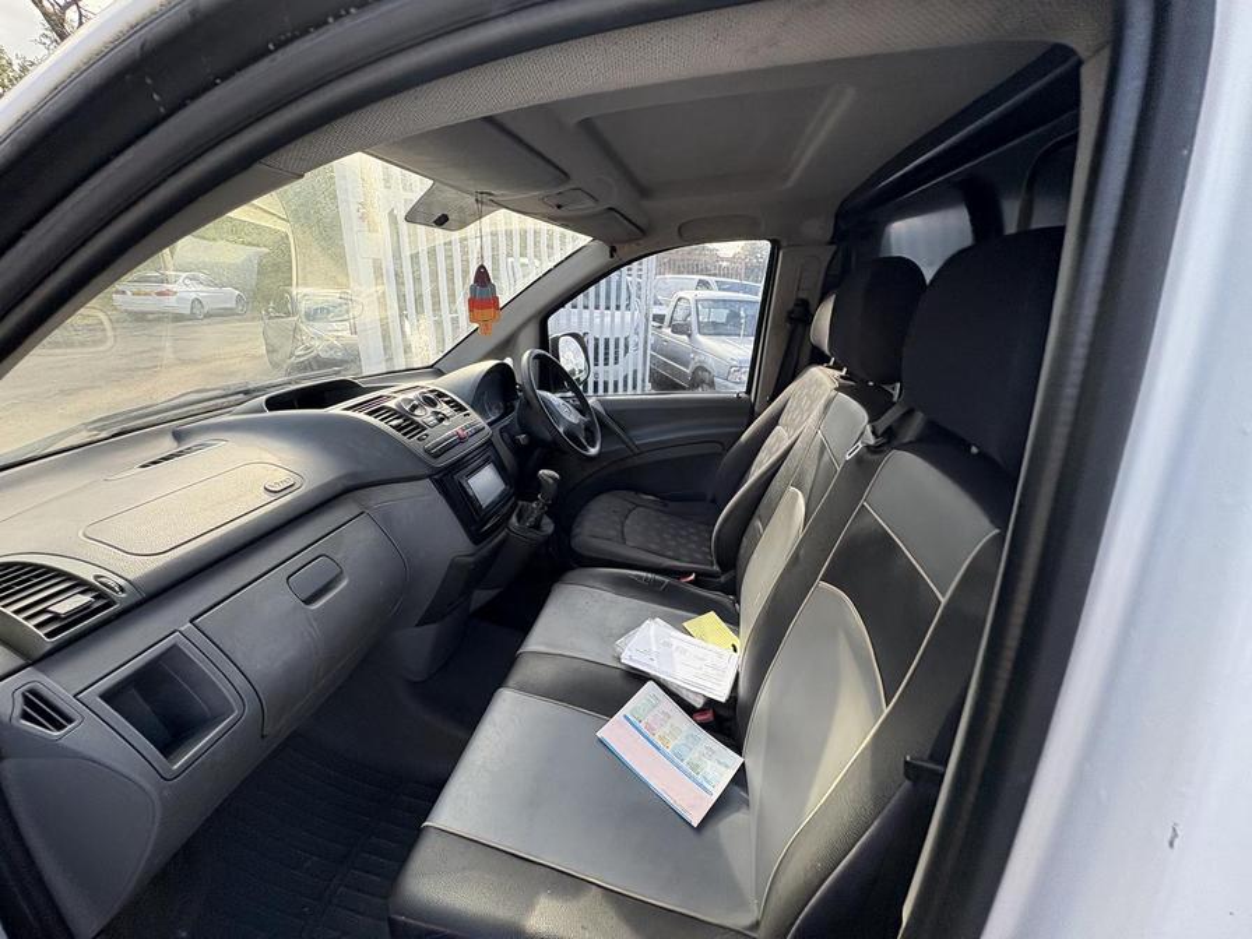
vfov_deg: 85.7
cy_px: 470
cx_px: 626
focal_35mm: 14
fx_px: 506
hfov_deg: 102.1
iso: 64
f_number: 2.2
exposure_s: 1/196
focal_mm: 2.22
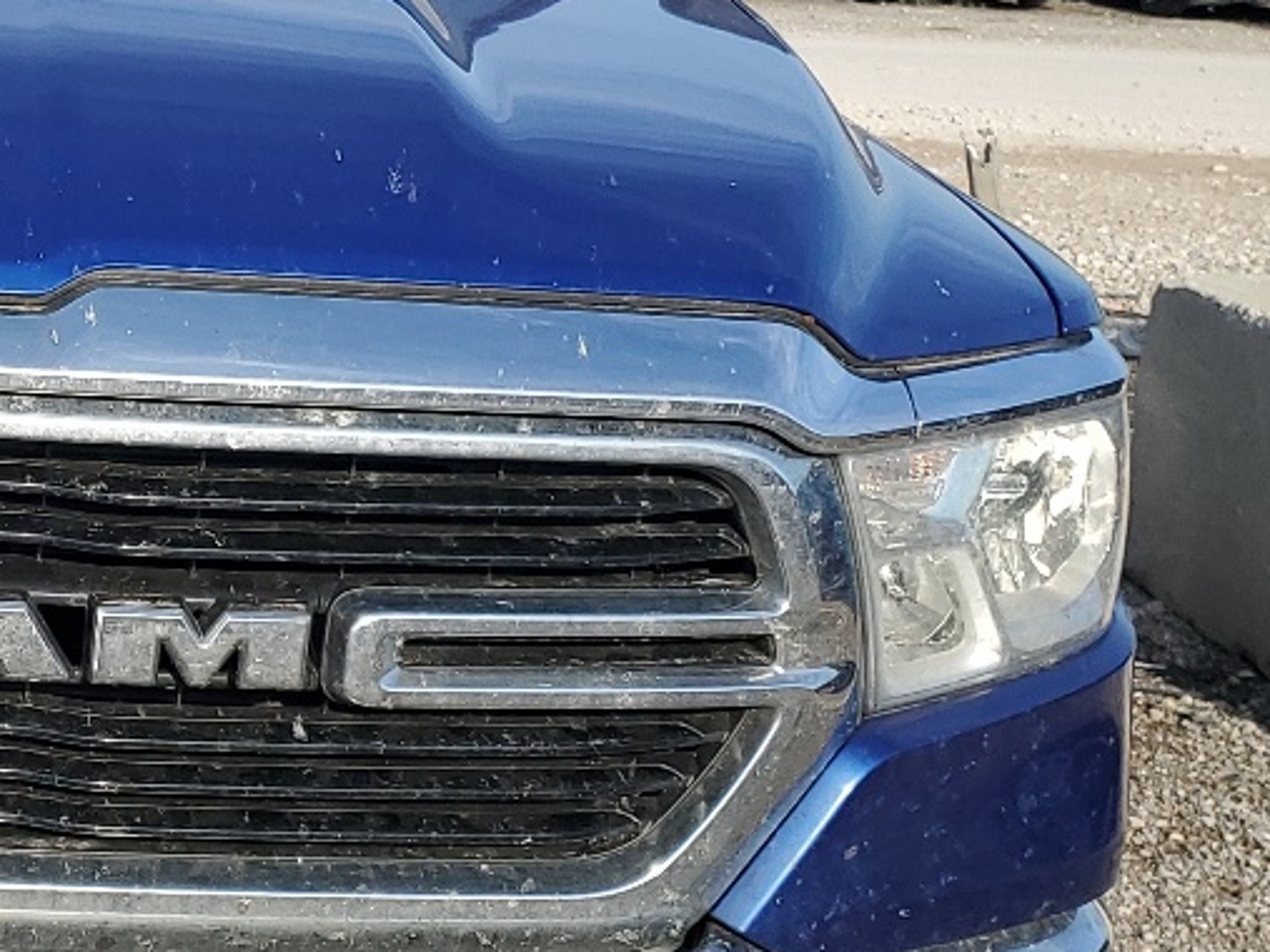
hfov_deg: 22.7
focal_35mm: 82
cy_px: 601
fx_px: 3008
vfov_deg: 18.0
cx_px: -65
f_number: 1.5
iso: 50
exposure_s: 1/2500
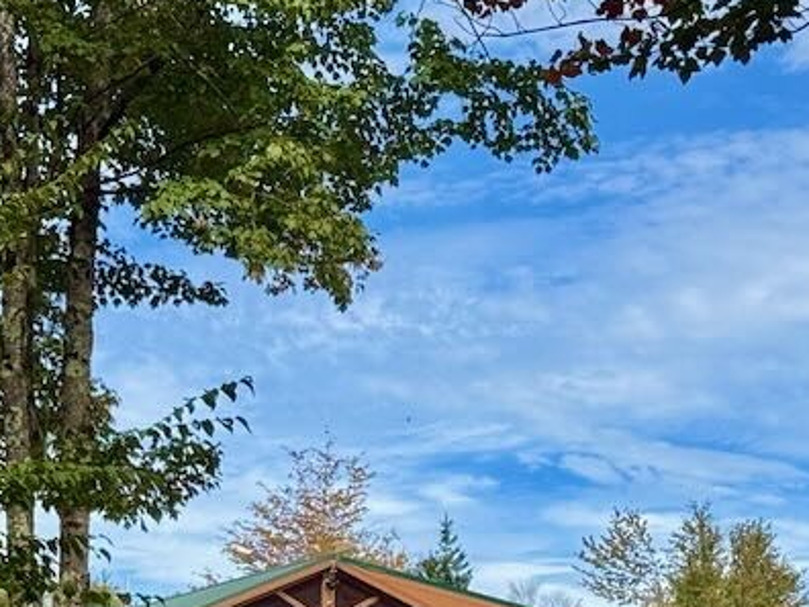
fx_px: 2898
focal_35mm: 124
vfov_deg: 11.7
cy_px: 730
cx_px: 206
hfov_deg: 15.8
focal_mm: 6.76
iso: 80
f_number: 1.78
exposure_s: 1/2762
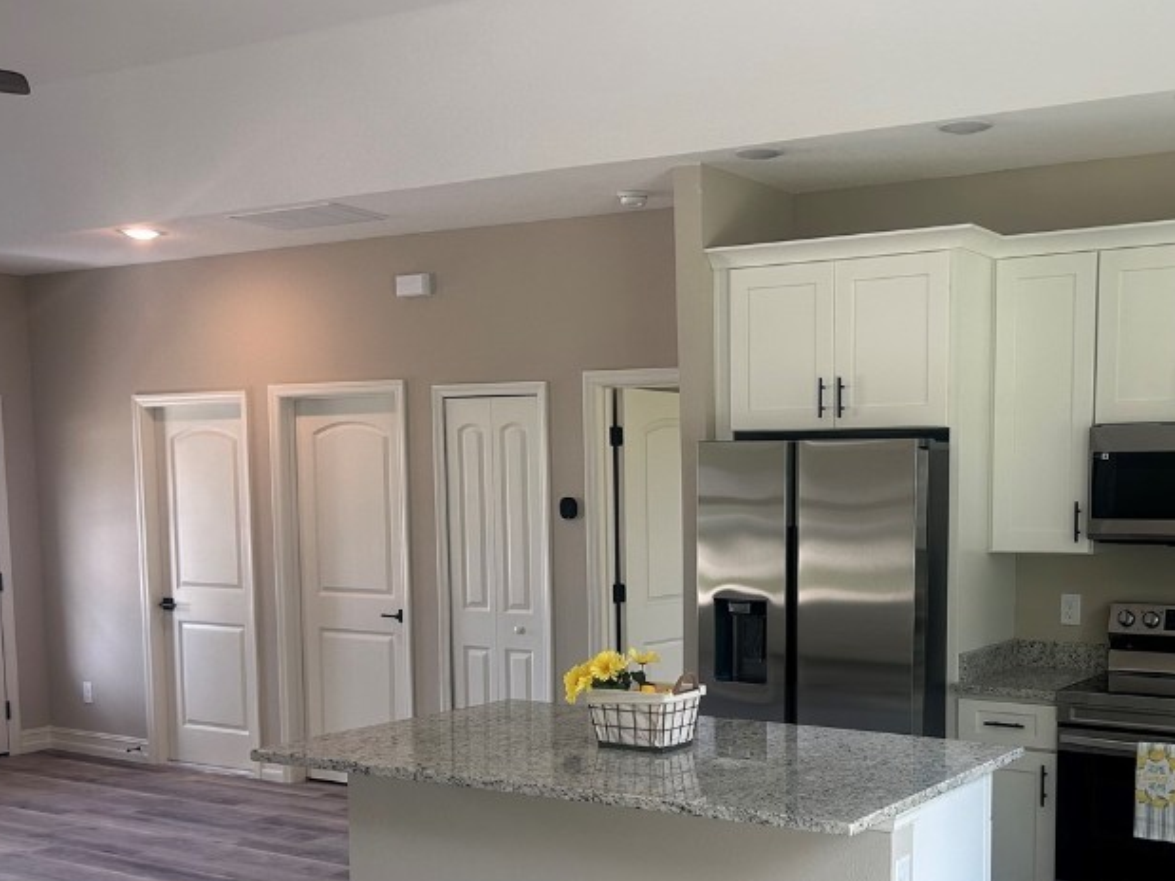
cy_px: 636
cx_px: 769
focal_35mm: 43
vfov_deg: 33.1
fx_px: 1459
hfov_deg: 43.3
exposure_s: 1/120
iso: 64
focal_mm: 5.7
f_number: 1.5
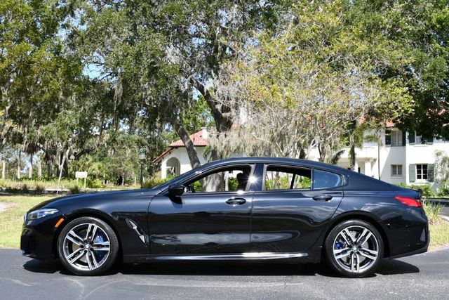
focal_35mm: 46
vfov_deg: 29.3
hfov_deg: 42.7
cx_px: 224
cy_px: 150
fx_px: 574
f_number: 8
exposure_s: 1/250
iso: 140
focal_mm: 23
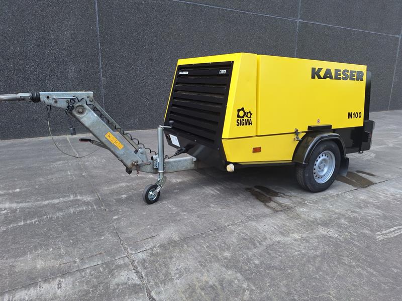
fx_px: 267
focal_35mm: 23
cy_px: 150
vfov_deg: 58.9
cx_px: 201
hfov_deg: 73.9
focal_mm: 5.54
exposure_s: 1/880
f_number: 1.8
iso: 40
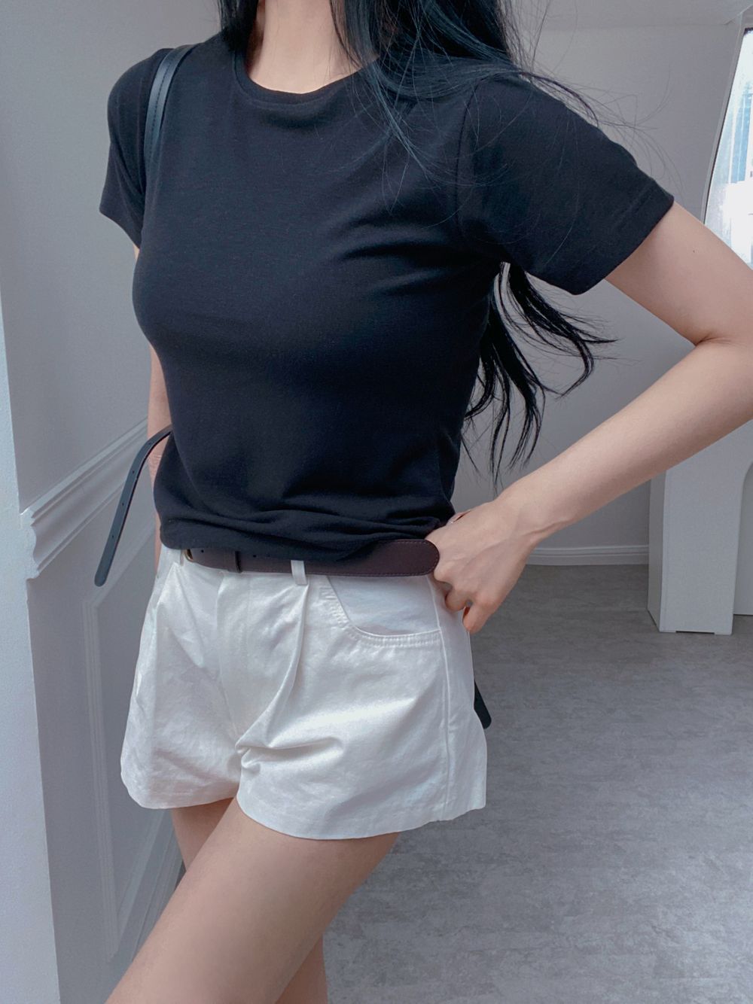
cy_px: 502
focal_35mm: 30
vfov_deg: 60.0
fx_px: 870
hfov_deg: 46.8
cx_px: 376
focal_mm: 2.71
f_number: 2.2
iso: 160
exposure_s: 1/60
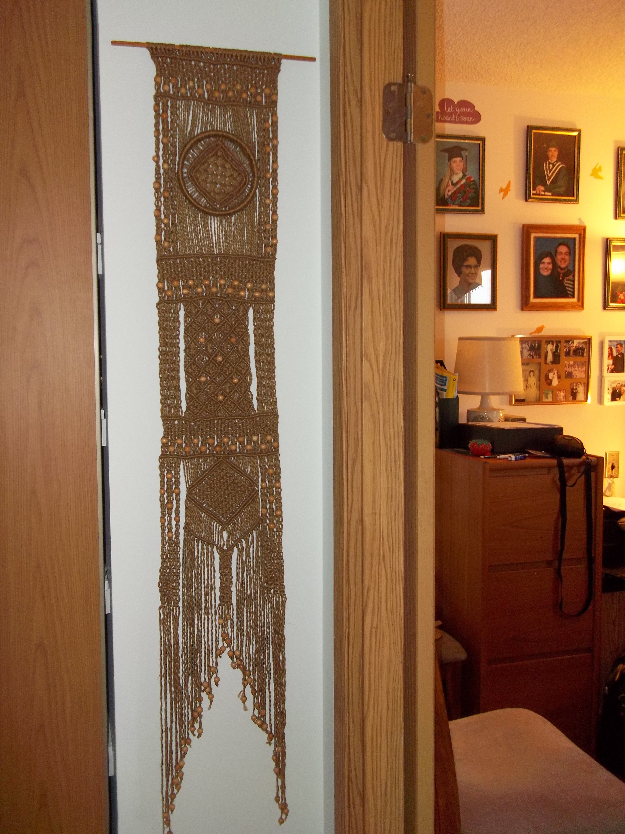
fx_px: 770
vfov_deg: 56.8
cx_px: 312
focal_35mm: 32
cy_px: 417
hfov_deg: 44.2
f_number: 2.9
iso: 160
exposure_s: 1/30
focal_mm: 5.7
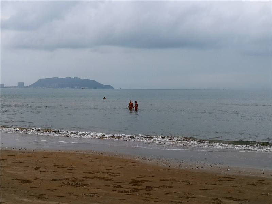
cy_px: 102
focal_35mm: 54
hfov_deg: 35.5
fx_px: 424
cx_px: 136
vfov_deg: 27.0
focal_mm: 3.95
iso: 50
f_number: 1.6
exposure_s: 1/2347
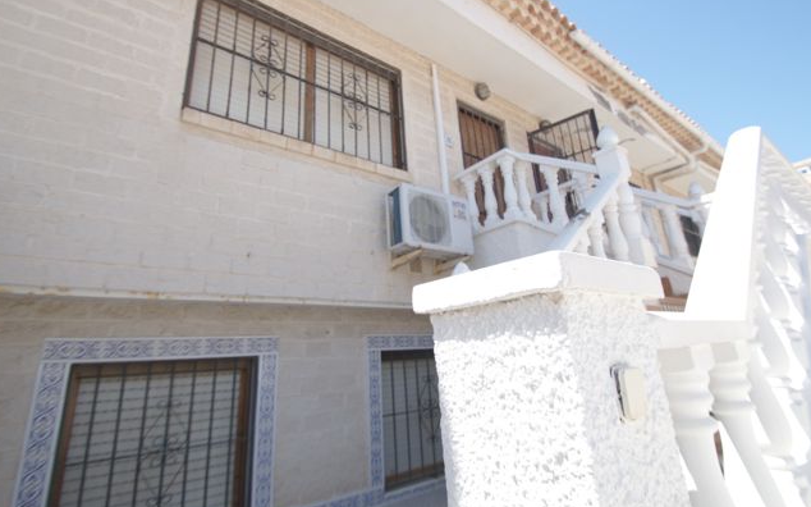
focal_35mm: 17
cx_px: 393
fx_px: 376
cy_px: 228
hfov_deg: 94.3
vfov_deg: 67.8
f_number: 4
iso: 125
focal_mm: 10
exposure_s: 1/250
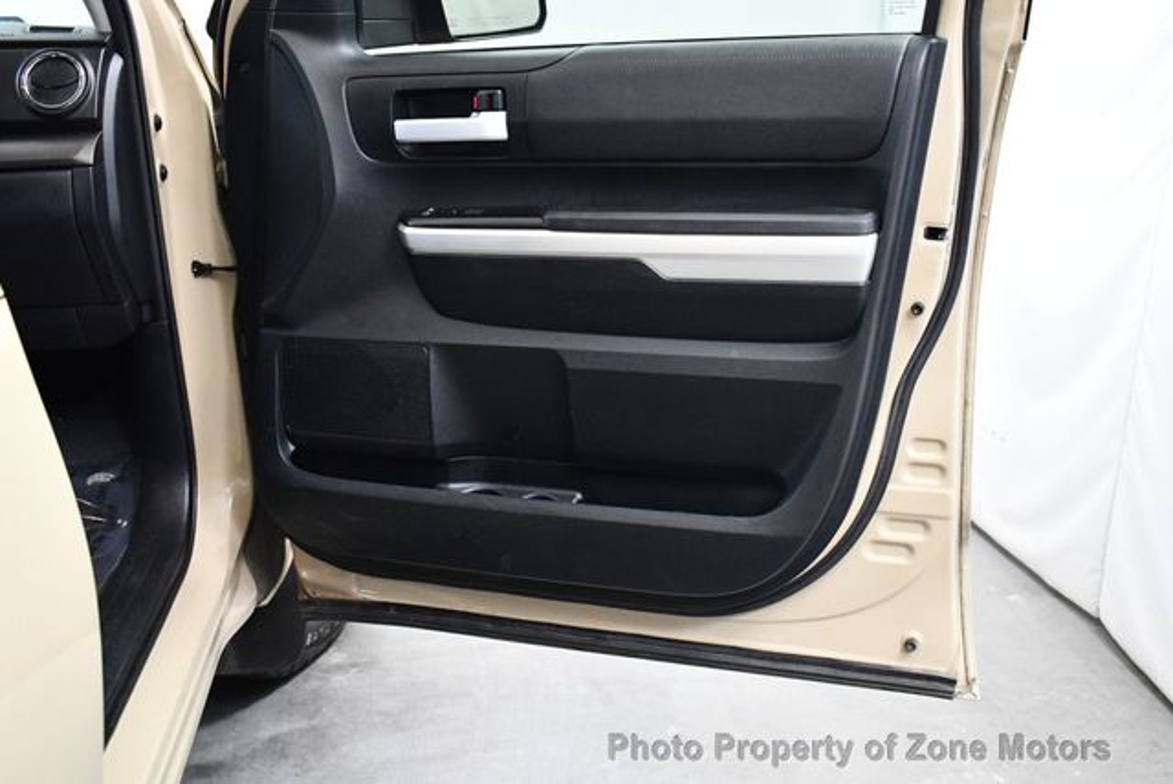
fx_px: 1174
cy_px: 392
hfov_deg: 53.1
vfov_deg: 36.9
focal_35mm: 36
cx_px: 586
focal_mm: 18
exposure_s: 1/80
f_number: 3.5
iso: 3200
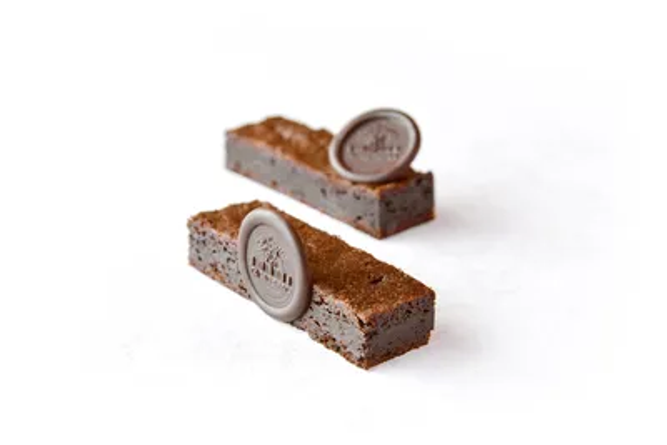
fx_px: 1520
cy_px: 222
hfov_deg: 24.8
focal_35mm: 82
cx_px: 334
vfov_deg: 16.7
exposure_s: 1/100
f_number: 6.3
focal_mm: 82
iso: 250
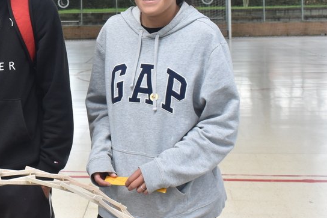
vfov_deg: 17.8
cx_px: -11
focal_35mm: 76
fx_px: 691
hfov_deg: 25.1
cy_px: 44
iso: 640
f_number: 8
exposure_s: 1/500
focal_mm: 23
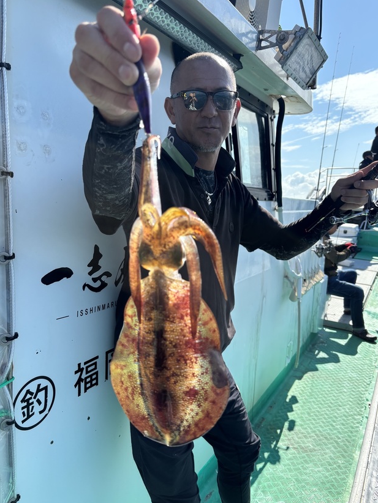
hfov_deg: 51.4
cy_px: 254
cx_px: 194
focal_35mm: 27
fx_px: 393
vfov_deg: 65.3
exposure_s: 1/1876
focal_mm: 5.96
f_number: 1.6
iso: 50
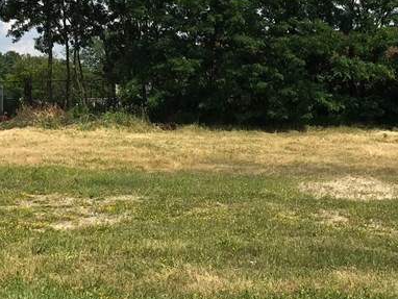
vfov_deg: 19.7
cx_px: 216
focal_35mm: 75
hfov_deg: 26.0
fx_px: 863
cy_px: 147
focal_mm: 3.99
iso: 20
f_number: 1.8
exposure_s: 1/3425
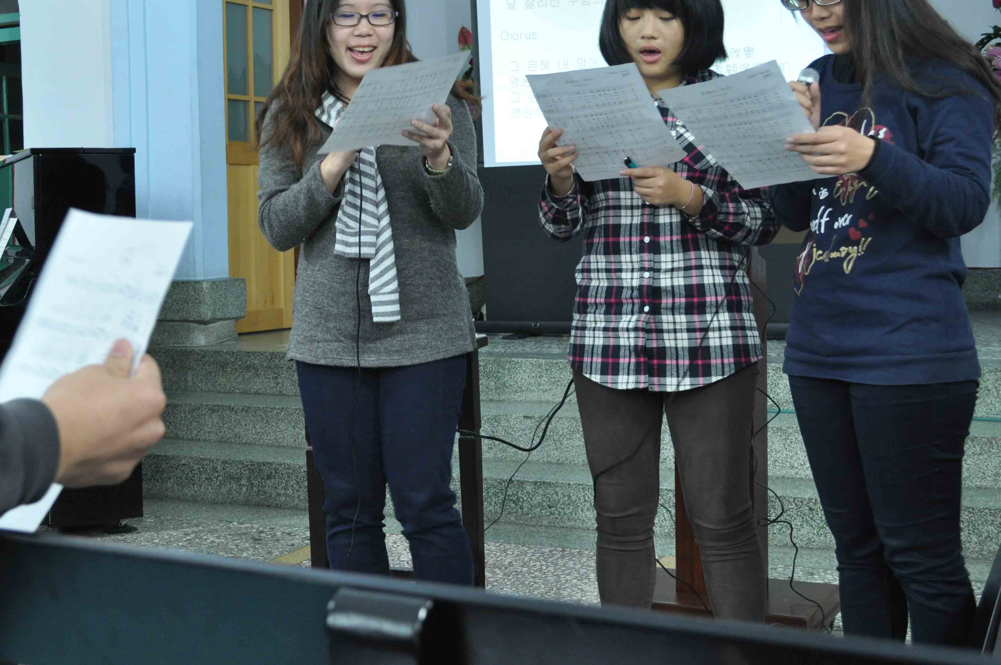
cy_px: 260
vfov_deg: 25.1
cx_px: 386
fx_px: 1489
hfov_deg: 37.0
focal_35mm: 54
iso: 800
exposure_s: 1/15
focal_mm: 29
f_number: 6.3
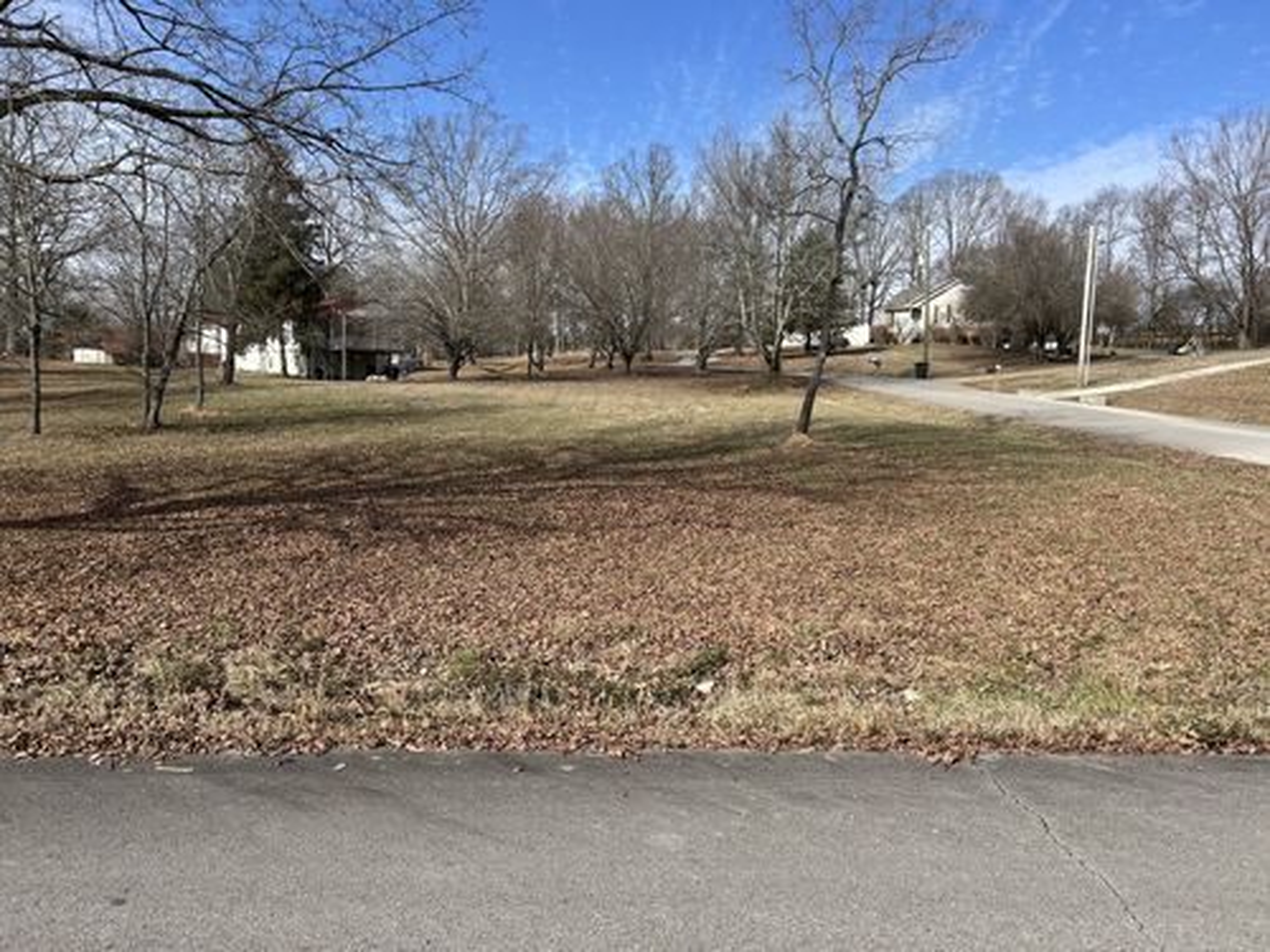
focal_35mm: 26
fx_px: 954
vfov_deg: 53.1
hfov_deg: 67.3
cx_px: 635
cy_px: 476
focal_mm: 5.7
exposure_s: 1/3165
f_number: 1.5
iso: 50
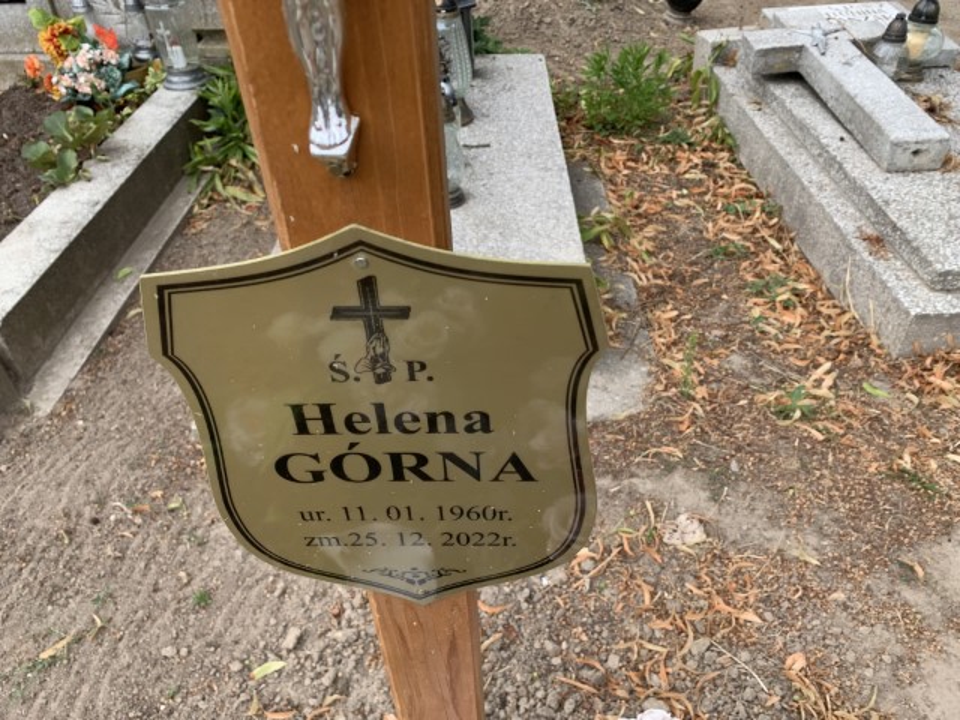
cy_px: 360
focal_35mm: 26
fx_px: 721
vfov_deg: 53.1
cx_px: 480
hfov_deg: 67.3
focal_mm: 4.25
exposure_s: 1/822
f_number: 1.8
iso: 25
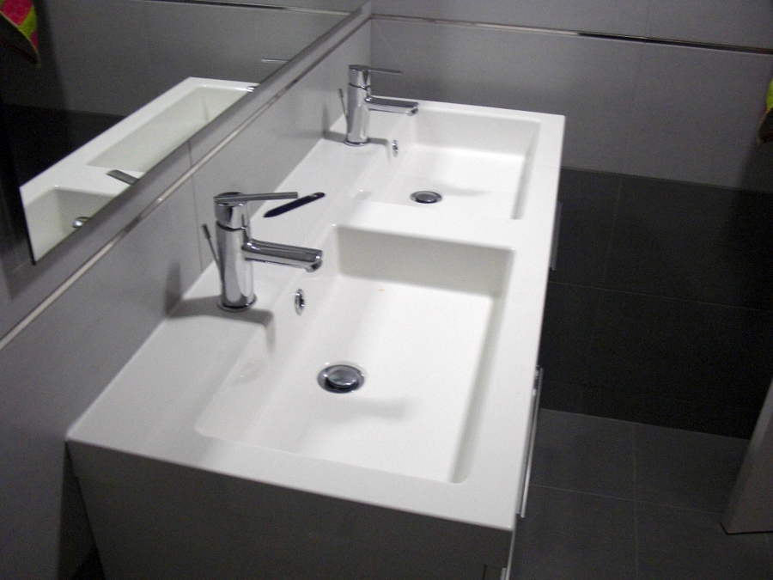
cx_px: 386
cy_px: 290
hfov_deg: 51.4
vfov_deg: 39.7
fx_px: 804
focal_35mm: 36
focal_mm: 6.3
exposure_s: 1/80
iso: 400
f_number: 2.8
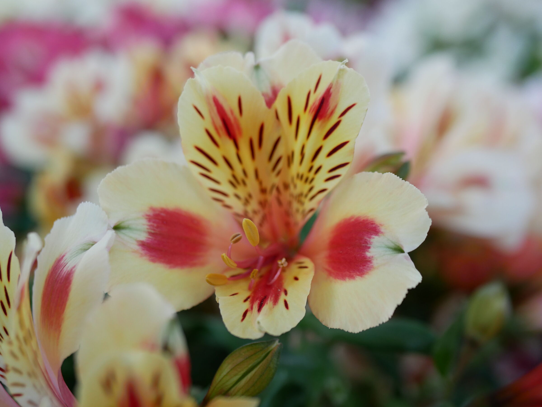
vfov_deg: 29.1
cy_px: 204
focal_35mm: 50
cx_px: 271
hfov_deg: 38.2
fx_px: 783
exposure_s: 1/250
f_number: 2.8
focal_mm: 25
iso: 400
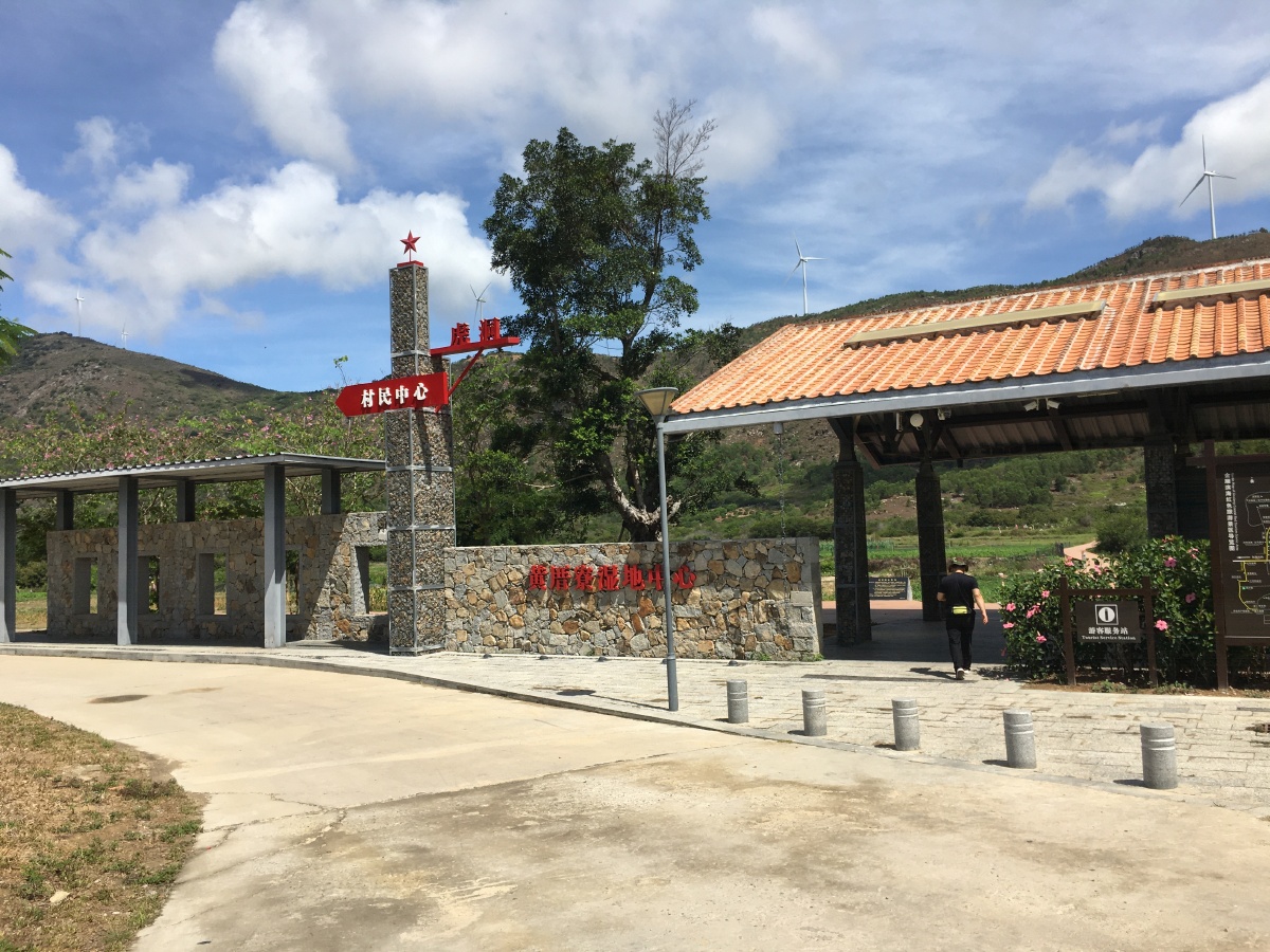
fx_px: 1064
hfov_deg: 61.7
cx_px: 635
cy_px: 476
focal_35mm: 29
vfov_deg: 48.2
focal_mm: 4.15
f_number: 2.2
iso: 25
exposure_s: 1/1923
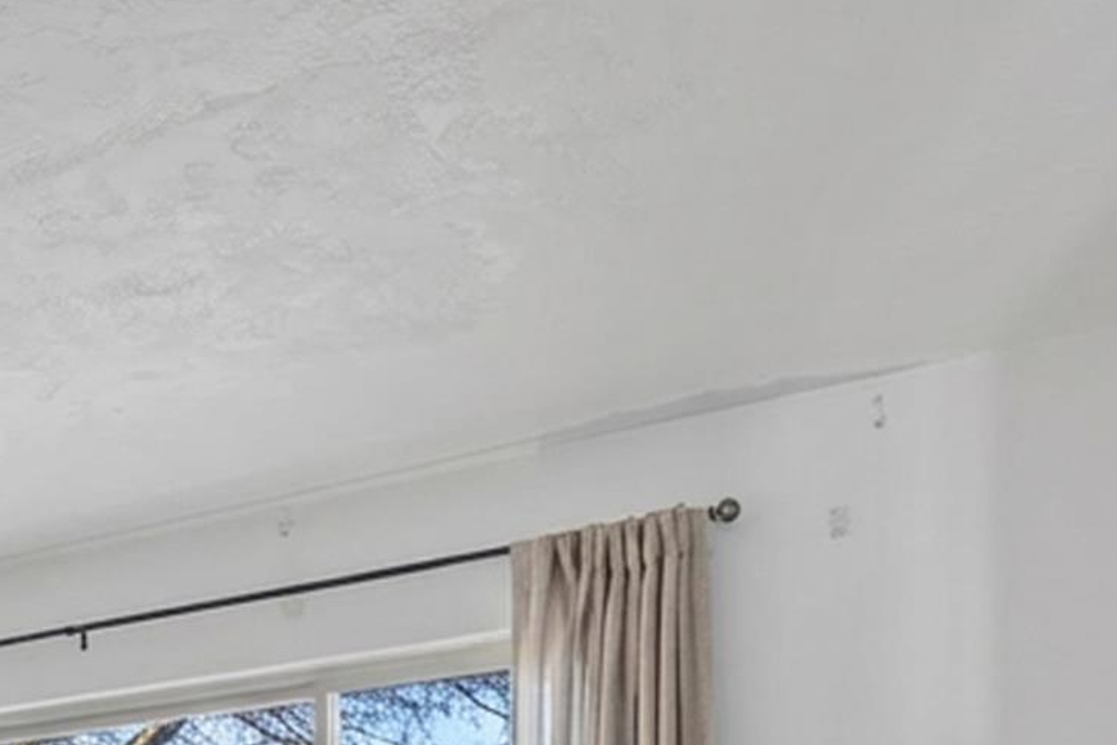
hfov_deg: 34.7
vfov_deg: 23.8
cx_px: -149
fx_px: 1489
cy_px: 1034
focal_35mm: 48
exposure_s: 1.3
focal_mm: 14
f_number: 9
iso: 100
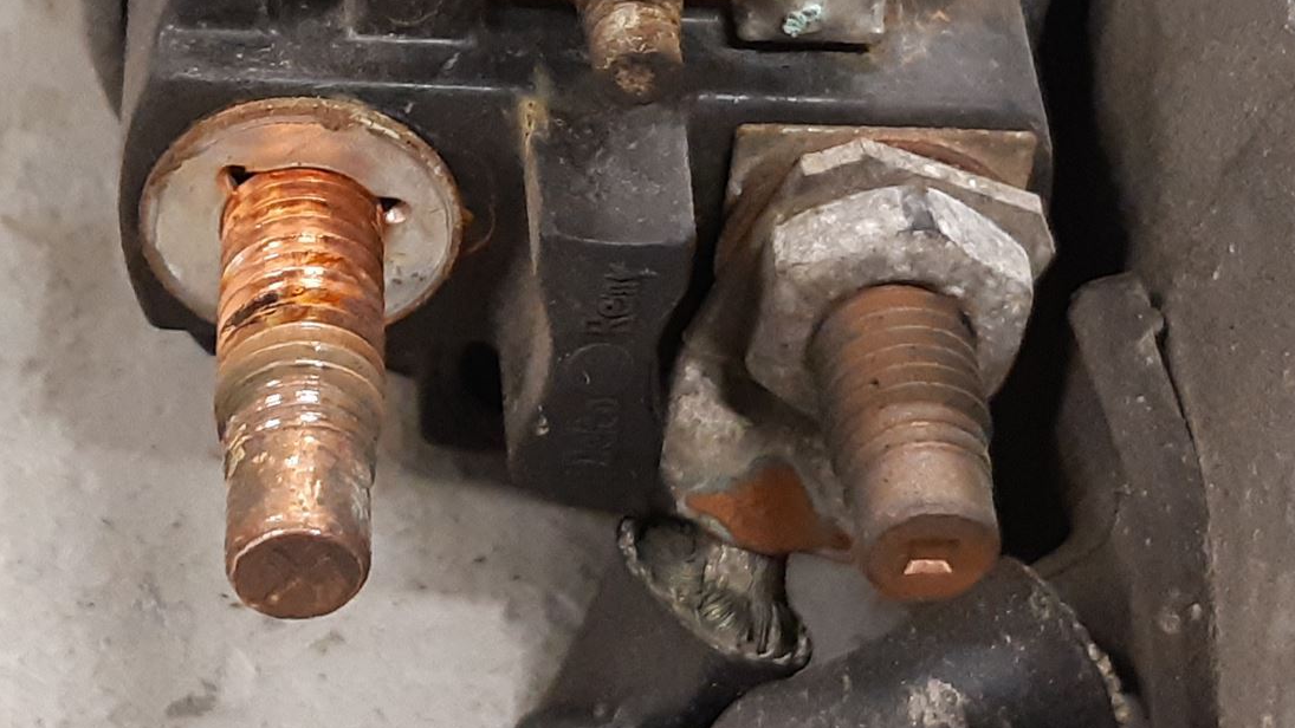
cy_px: 280
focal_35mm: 53
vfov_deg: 22.6
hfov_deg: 39.1
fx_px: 1820
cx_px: 566
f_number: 1.7
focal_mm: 3.93
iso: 320
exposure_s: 1/50
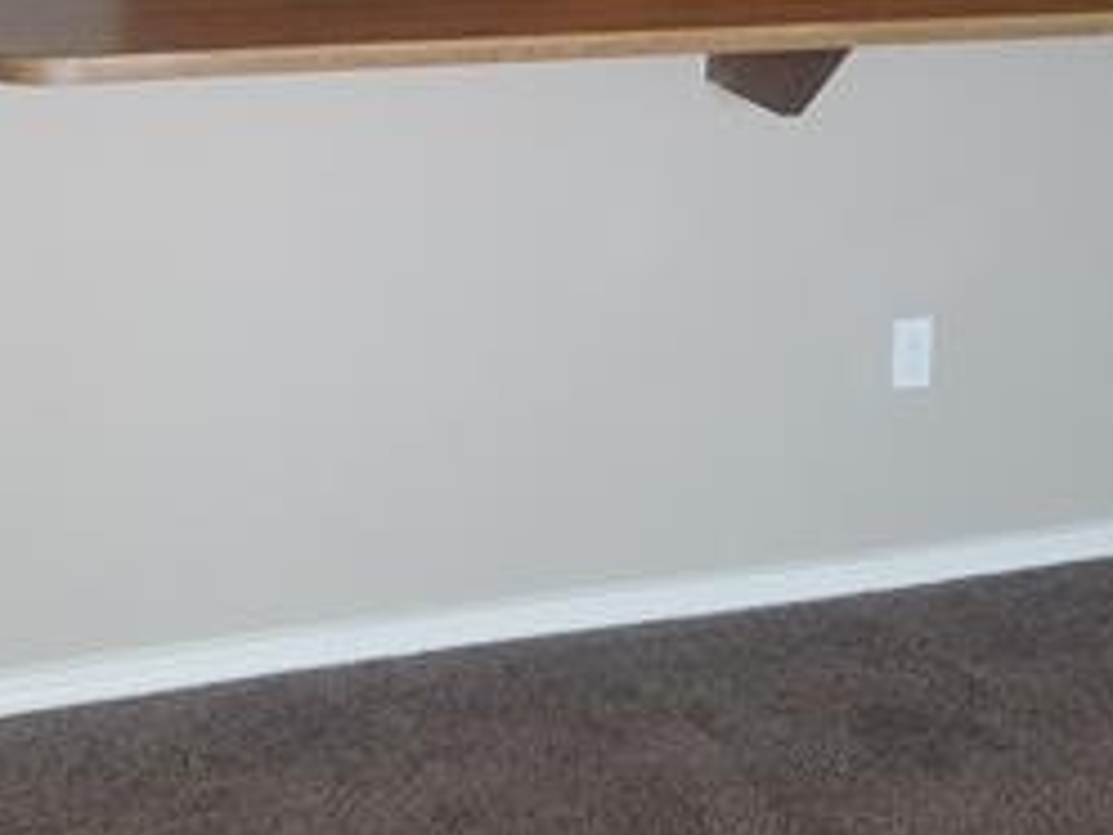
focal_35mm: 67
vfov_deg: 20.2
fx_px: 2154
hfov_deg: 28.6
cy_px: -227
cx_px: 283
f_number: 1.7
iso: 80
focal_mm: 4.2
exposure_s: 1/120
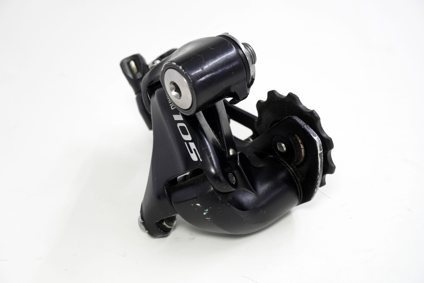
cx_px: 212
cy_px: 142
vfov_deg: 28.9
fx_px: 548
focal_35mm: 46
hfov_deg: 42.3
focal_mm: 31
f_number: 8
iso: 250
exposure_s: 1/5
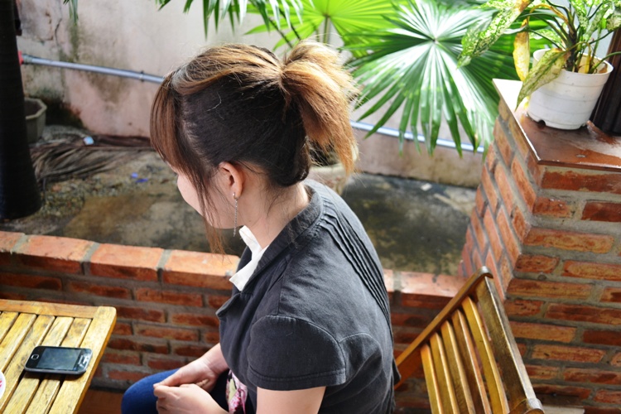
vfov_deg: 40.0
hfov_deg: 57.2
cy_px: 207
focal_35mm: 33
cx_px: 310
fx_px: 569
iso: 400
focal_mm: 22
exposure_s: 1/60
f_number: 4
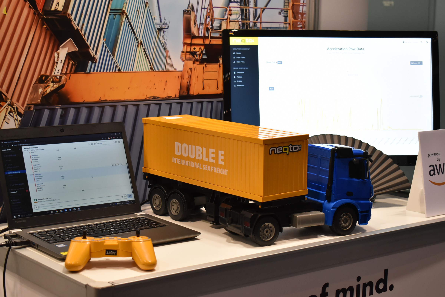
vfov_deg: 18.9
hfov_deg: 28.1
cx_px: 222
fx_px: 890
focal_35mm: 72
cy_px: 148
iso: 1250
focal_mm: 48
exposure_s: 1/60
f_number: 5.3
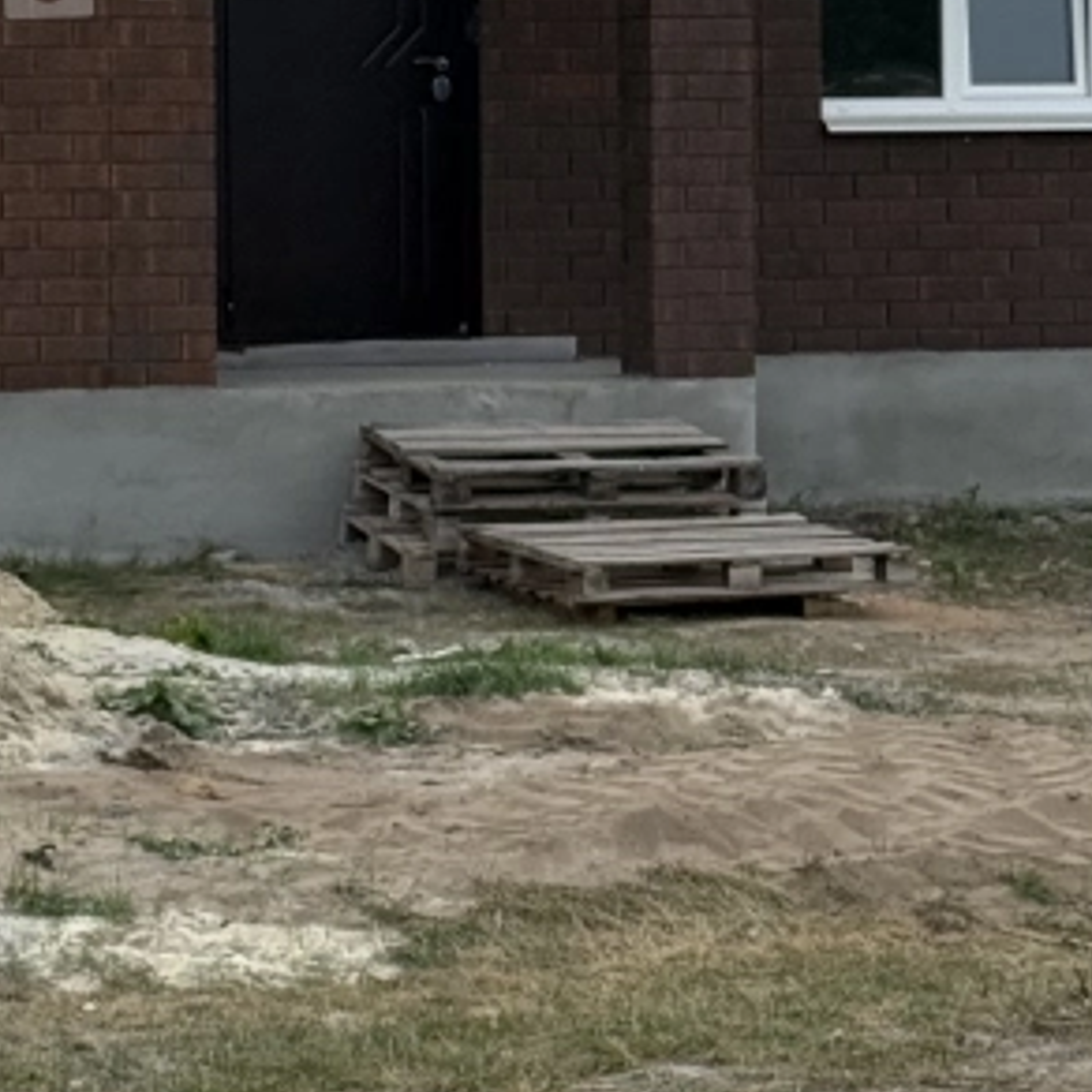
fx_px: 5603
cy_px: -41
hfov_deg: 11.1
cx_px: 269
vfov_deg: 11.0
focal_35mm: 157
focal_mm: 6.76
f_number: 1.78
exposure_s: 1/3704
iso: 64
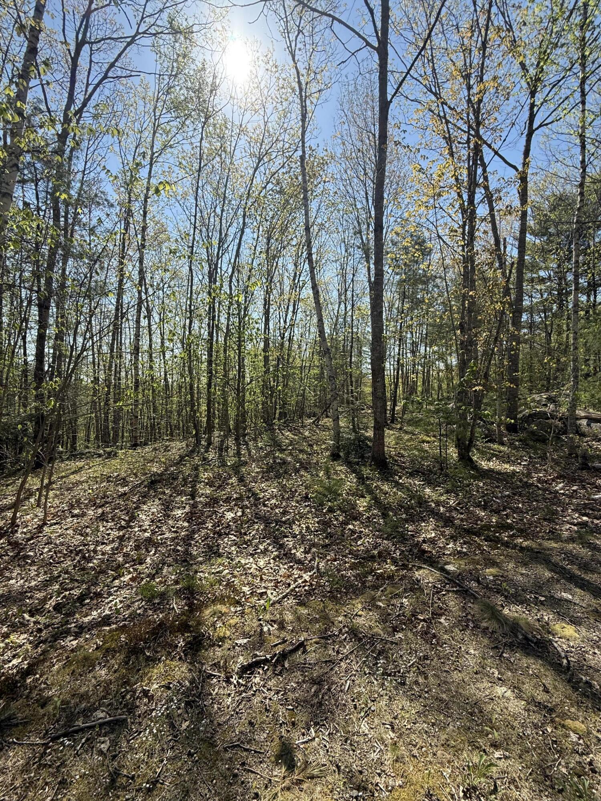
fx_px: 324
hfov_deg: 85.7
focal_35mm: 14
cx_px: 300
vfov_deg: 102.1
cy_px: 400
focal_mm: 2.22
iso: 50
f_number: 2.2
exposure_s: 1/1259
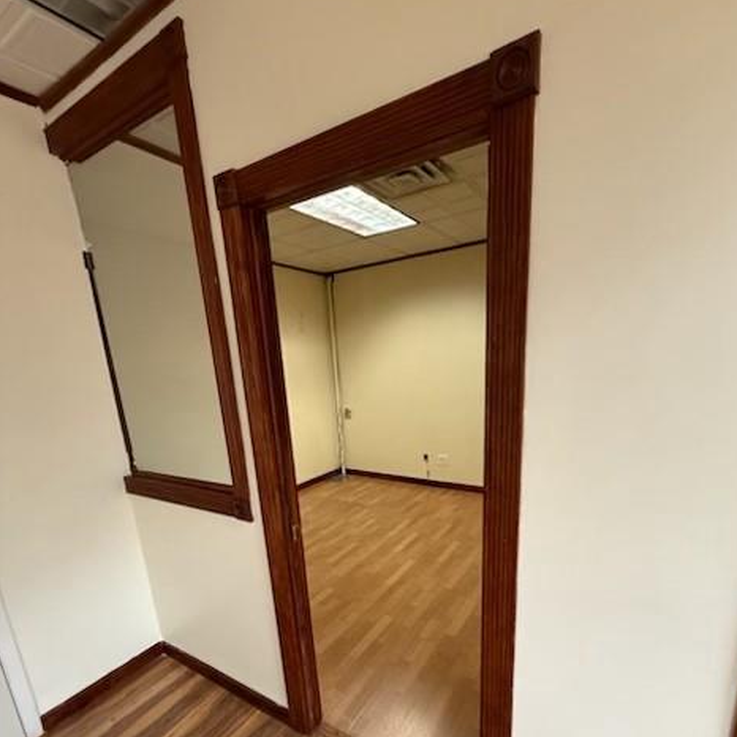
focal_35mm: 17
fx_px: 409
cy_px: 463
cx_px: 376
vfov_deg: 82.3
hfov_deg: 84.0
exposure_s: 1/43
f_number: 2.2
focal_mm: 2.22
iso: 640
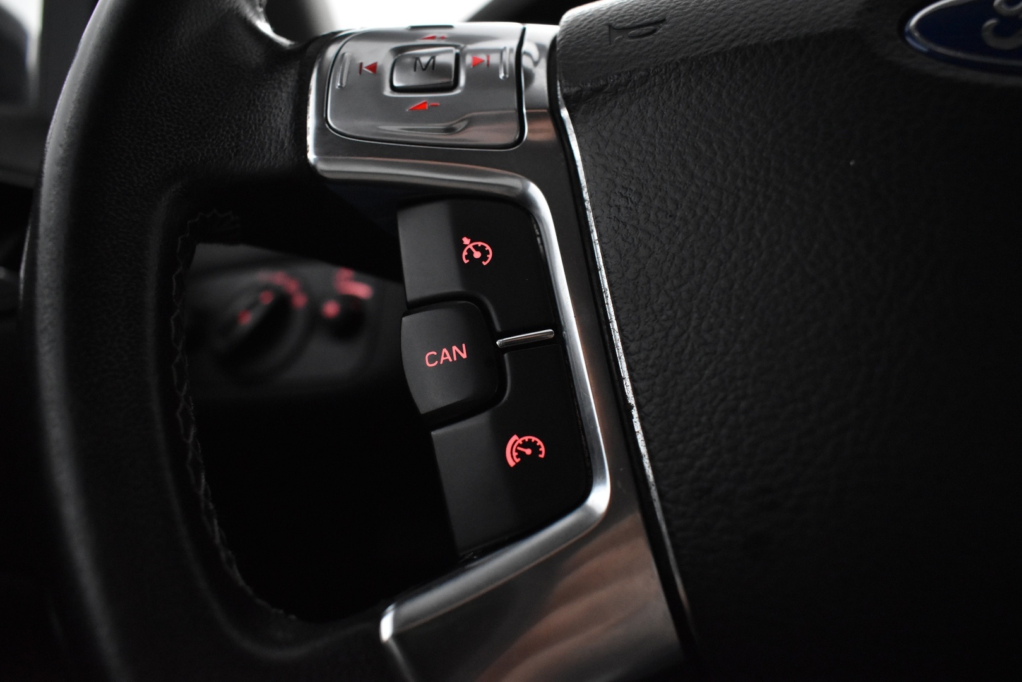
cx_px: 511
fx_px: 767
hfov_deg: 67.4
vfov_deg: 47.9
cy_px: 341
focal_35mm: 27
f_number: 4.5
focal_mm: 18
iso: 3200
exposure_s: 1/80
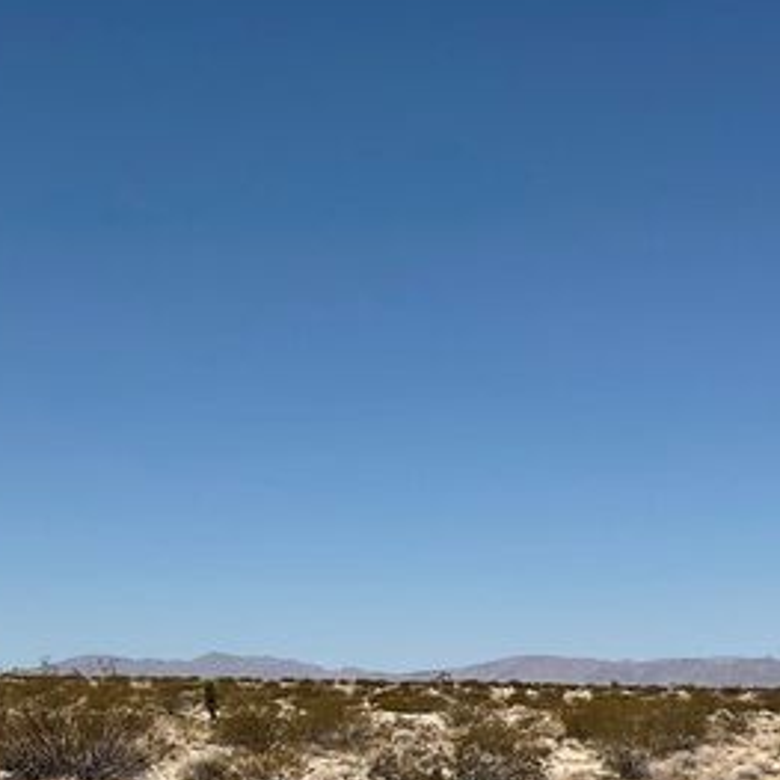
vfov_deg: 25.0
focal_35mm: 65
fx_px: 1657
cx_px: 412
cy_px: 817
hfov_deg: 26.5
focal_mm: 3
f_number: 1.8
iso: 20
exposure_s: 1/5263
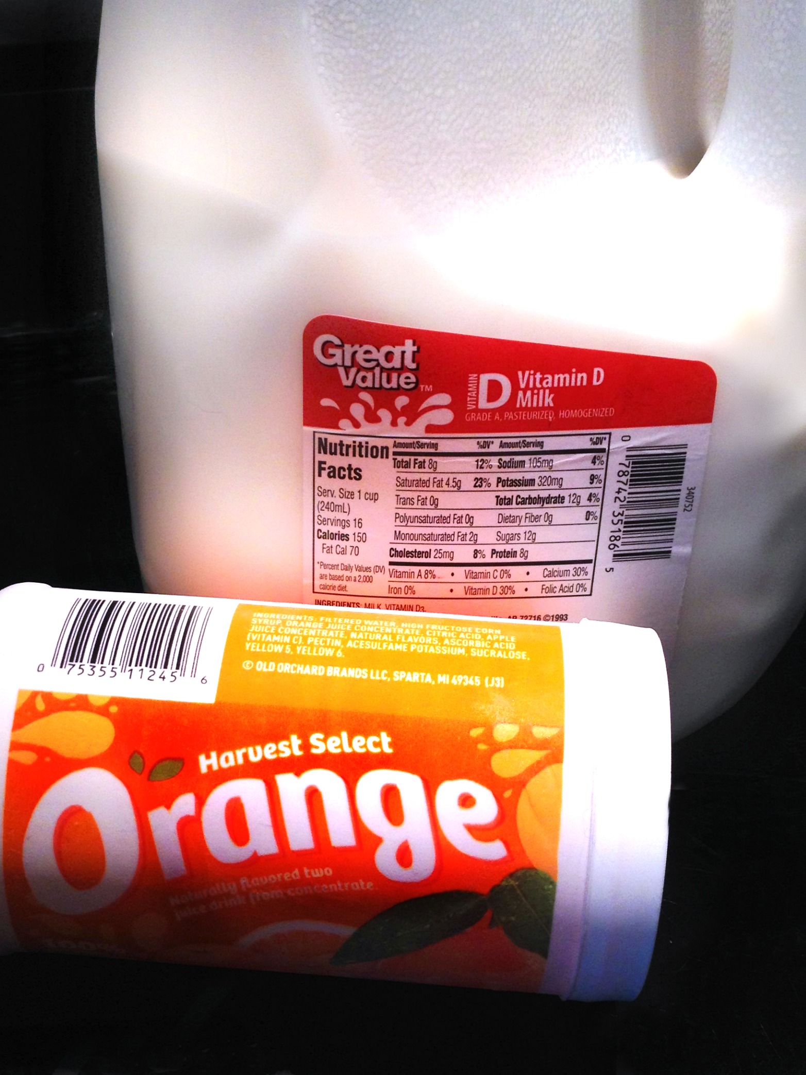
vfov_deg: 52.6
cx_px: 403
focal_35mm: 35
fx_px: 1087
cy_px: 538
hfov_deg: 40.7
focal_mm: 4.28
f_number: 2.4
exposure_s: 1/129
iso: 50
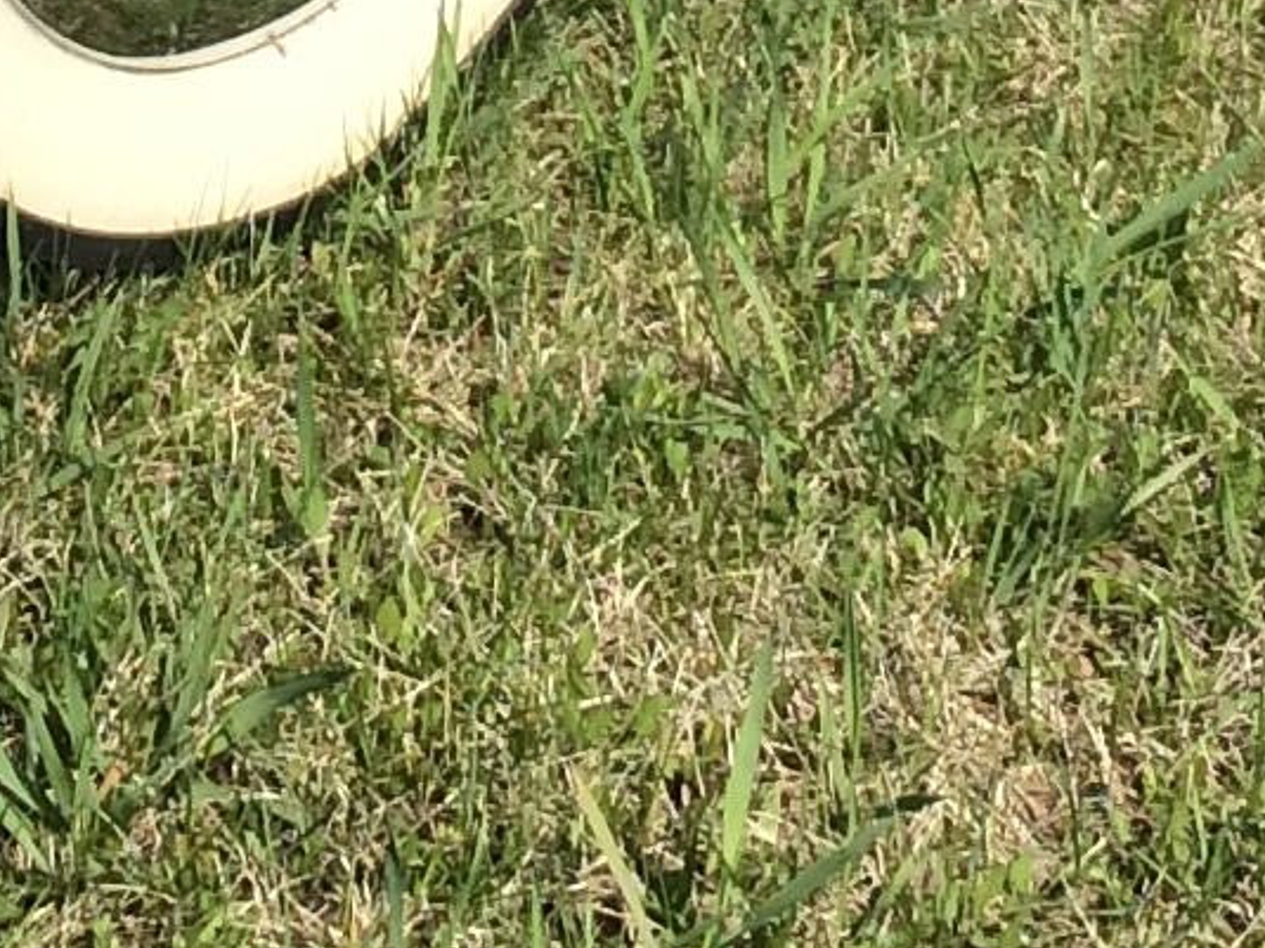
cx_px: 173
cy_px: -1501
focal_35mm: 177
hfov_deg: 11.1
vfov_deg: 7.7
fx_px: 6467
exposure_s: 1/2283
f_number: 2.2
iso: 32
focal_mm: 4.15
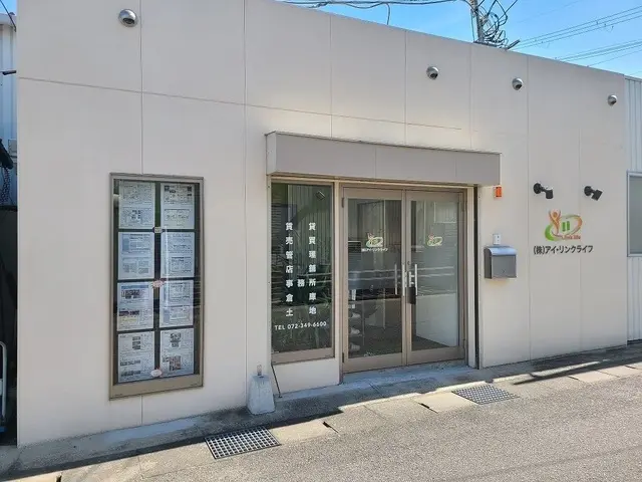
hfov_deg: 67.3
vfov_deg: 53.1
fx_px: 482
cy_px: 241
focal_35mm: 26
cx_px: 321
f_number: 1.8
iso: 40
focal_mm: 5.4
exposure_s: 1/983
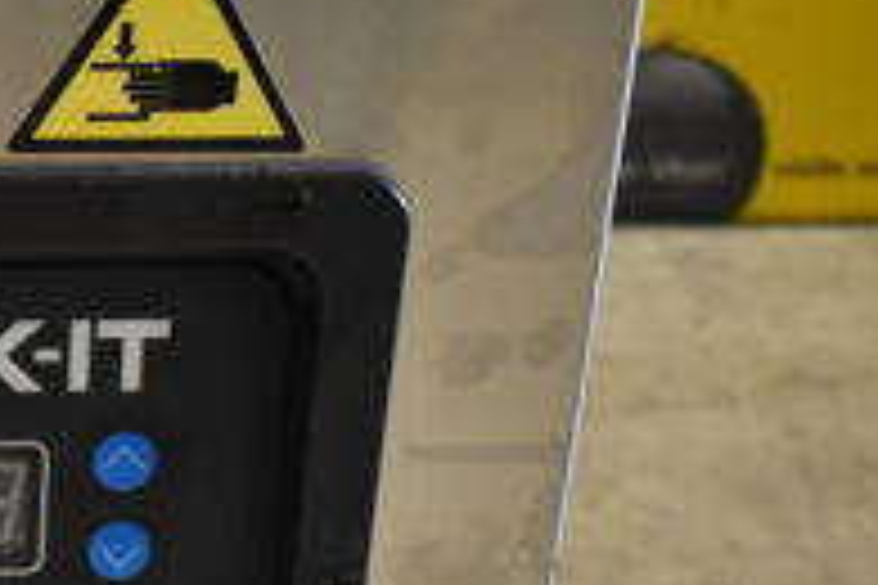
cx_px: -464
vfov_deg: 9.7
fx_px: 3439
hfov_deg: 13.6
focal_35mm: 141
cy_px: 522
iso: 2500
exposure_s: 1/50
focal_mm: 30
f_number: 4.2
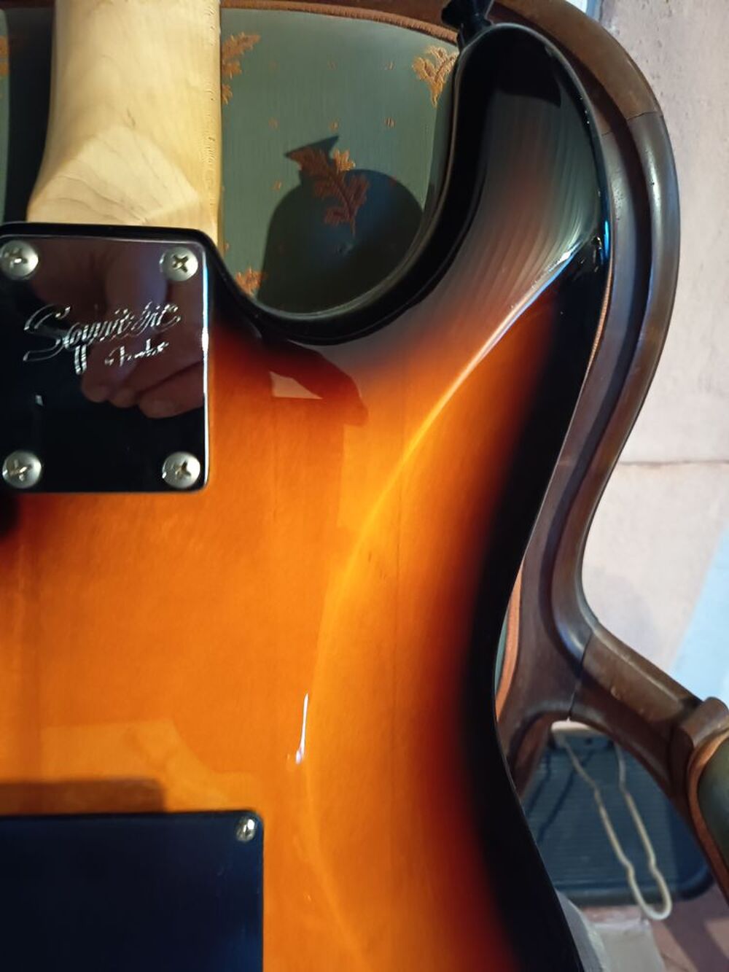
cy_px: 486
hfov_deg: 56.8
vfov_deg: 71.6
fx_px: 674
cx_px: 364
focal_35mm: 24
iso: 3884
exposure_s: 1/14.3
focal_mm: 5.24
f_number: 1.7
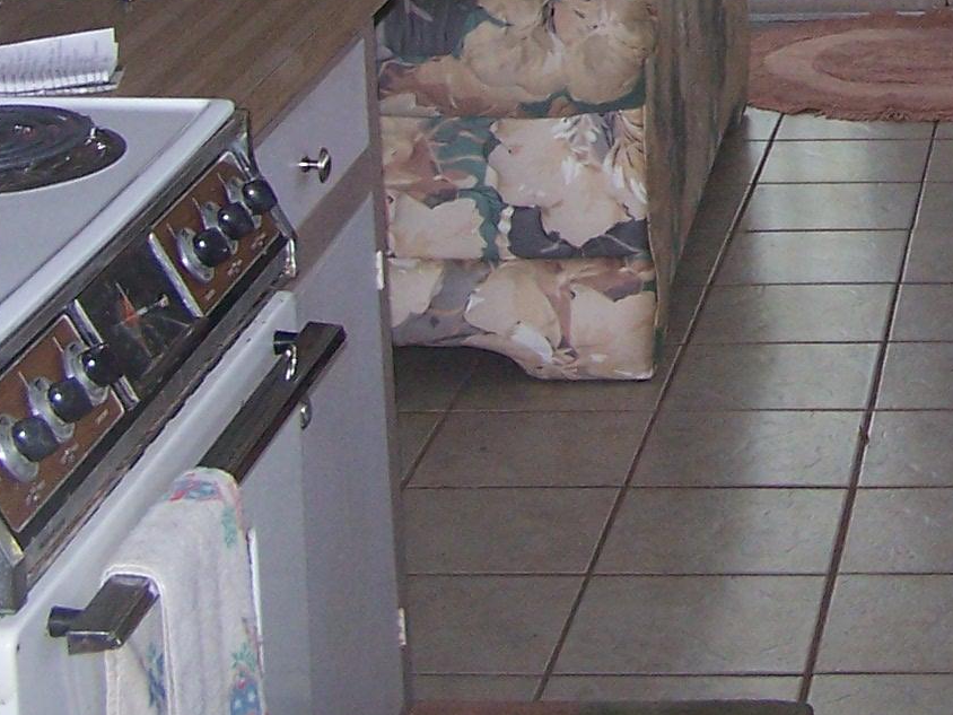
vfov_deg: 12.2
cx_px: 1221
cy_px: -316
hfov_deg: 16.1
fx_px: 3194
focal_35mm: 116
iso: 140
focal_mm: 6.3
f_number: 2.8
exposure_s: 1/60
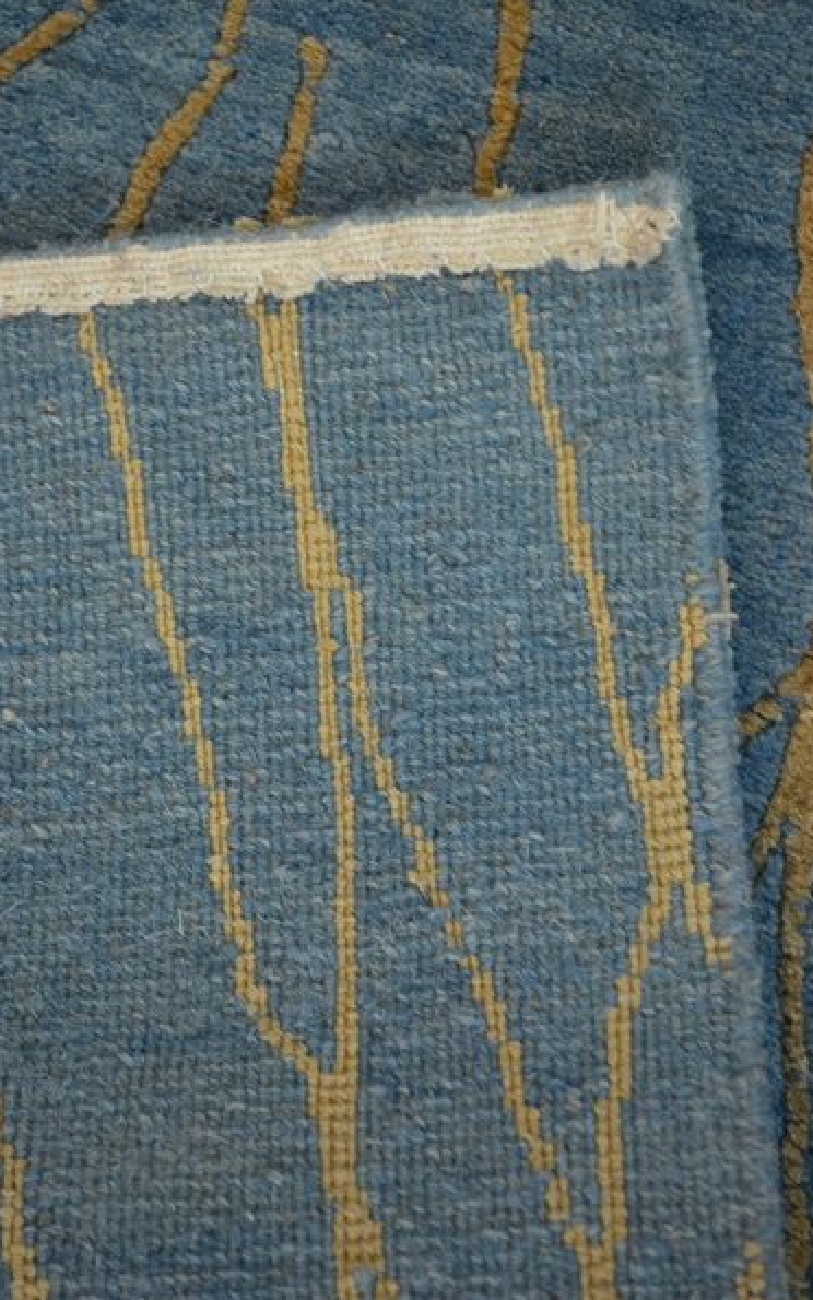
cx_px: 382
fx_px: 2623
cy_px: 653
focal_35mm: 74
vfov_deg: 27.8
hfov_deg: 17.6
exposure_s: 1/40
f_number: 5.3
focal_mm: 48
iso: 800
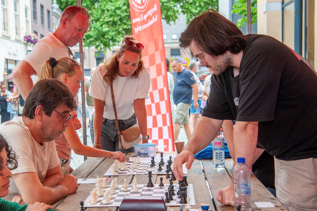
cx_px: 158
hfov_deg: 42.8
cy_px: 106
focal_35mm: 46
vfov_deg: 29.2
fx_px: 405
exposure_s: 1/160
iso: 320
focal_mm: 46
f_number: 6.3
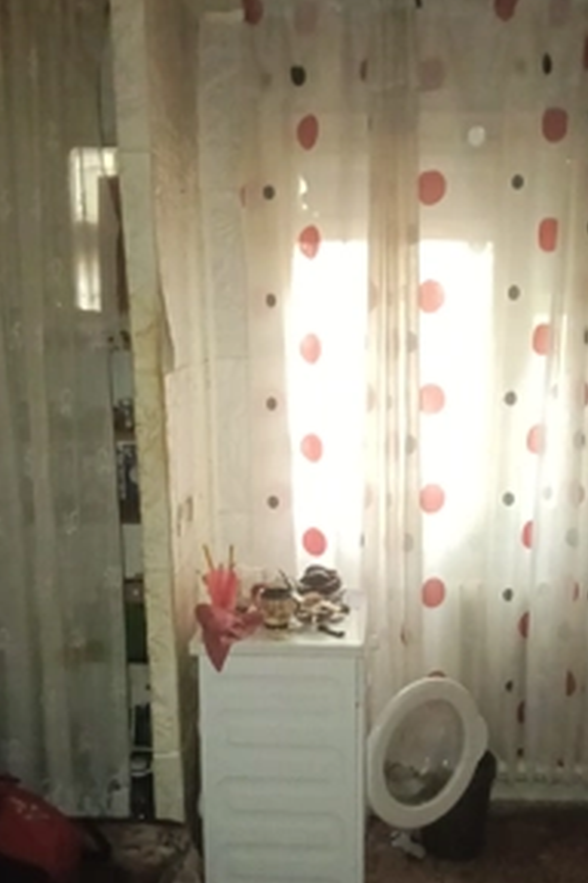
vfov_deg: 49.1
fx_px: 955
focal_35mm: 39
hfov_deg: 34.2
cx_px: 297
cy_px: 552
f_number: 1.8
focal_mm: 3.98
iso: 2500
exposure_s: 1/14.3
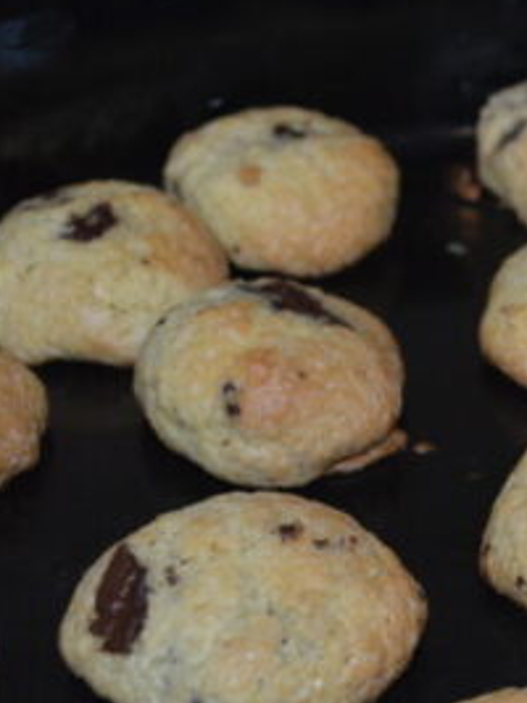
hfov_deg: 13.5
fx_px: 2153
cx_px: 656
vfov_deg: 18.4
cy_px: 581
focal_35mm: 106
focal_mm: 28
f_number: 4.5
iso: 400
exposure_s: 1/60
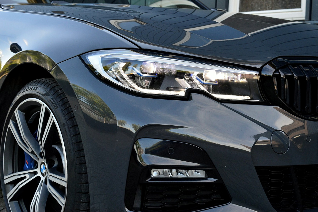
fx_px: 609
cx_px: 159
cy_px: 106
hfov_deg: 29.2
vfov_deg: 19.7
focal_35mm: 69
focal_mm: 46
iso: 400
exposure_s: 1/125
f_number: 9
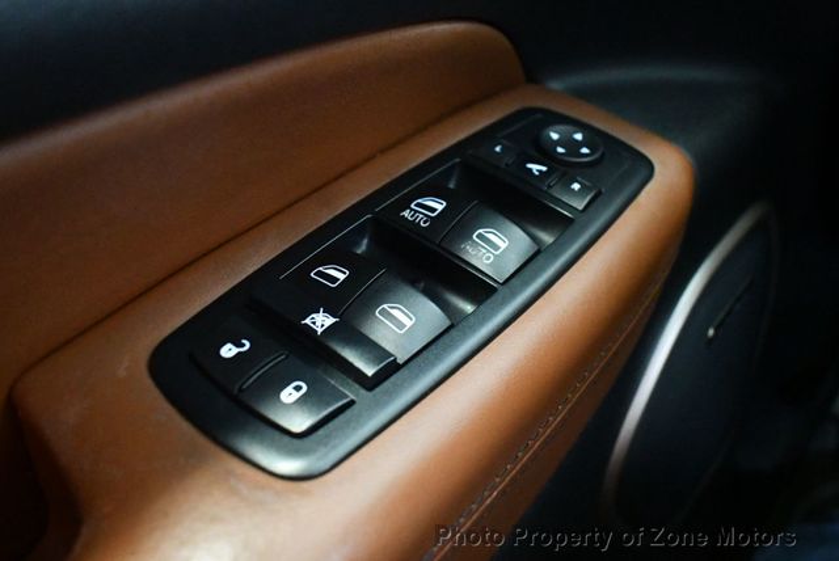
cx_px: 420
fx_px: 840
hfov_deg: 53.1
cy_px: 280
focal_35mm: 36
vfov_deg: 36.9
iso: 10000
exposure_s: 1/60
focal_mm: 18
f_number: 3.5
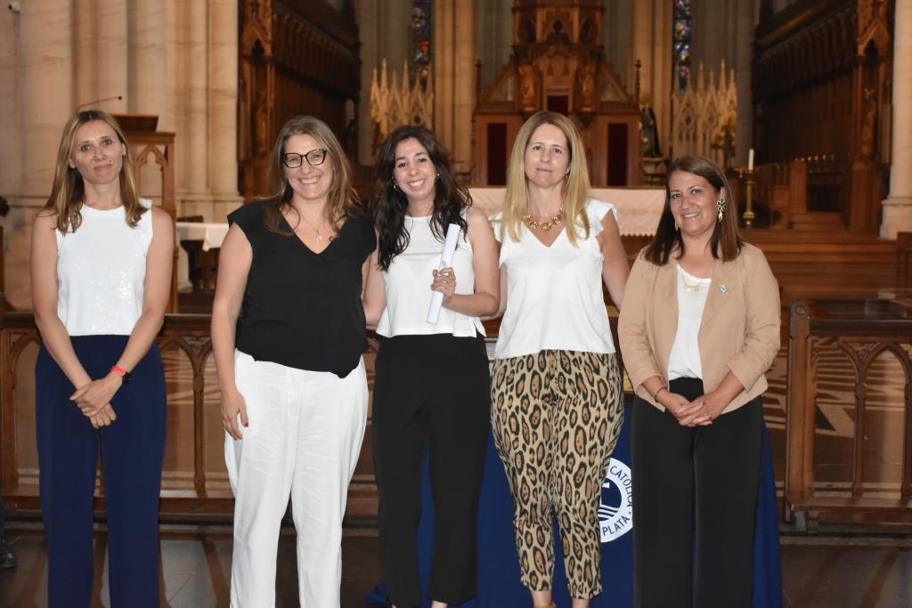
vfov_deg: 22.6
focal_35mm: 60
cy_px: 304
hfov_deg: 33.4
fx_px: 1520
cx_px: 456
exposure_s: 1/60
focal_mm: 40
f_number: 5.6
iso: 1600
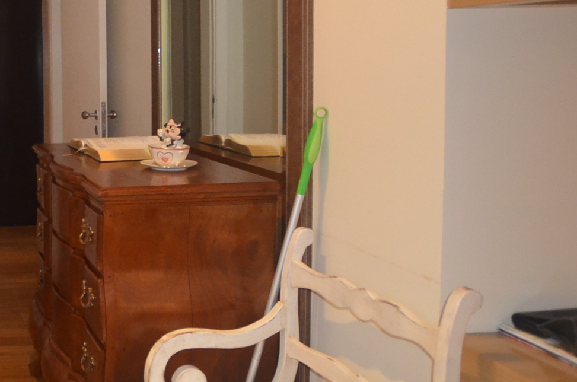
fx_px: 608
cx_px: -91
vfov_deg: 34.3
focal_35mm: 38
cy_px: 104
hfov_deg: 39.2
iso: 1400
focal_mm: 10
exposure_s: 1/60
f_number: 3.5
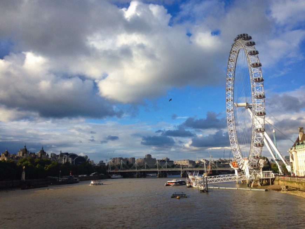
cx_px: 152
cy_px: 114
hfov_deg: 55.3
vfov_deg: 43.0
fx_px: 291
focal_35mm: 33
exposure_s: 1/1391
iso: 50
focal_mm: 4.12
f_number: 2.4
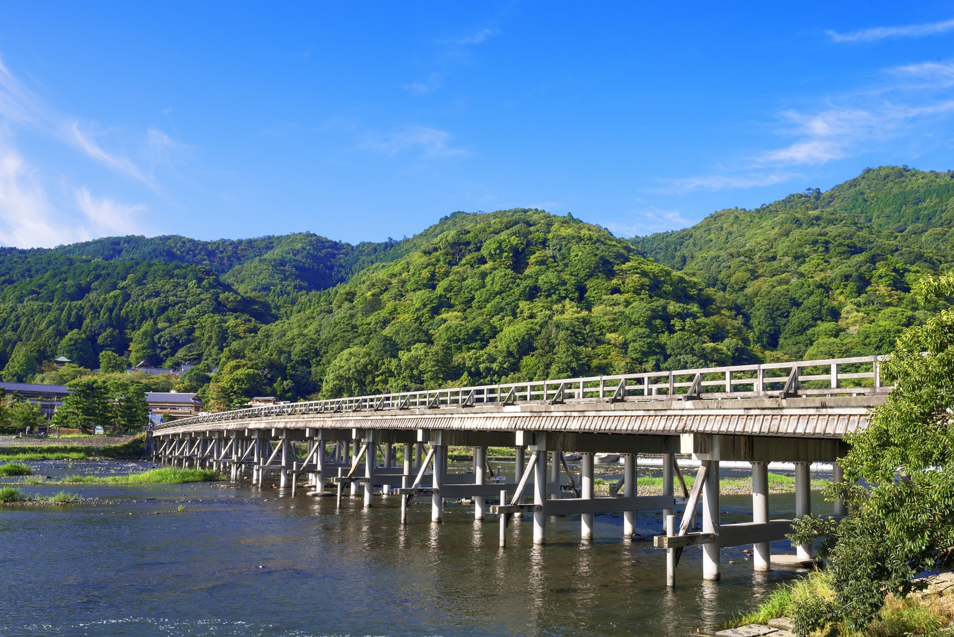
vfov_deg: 42.4
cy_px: 318
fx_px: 822
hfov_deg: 60.3
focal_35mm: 31
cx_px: 477
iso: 100
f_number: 16
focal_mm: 31
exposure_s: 1/80
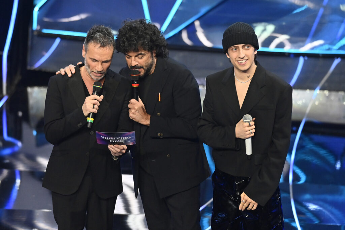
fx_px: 2874
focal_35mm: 300
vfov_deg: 4.6
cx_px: 172
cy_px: 115
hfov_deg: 6.9
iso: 4000
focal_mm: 300
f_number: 3.5
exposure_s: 1/400
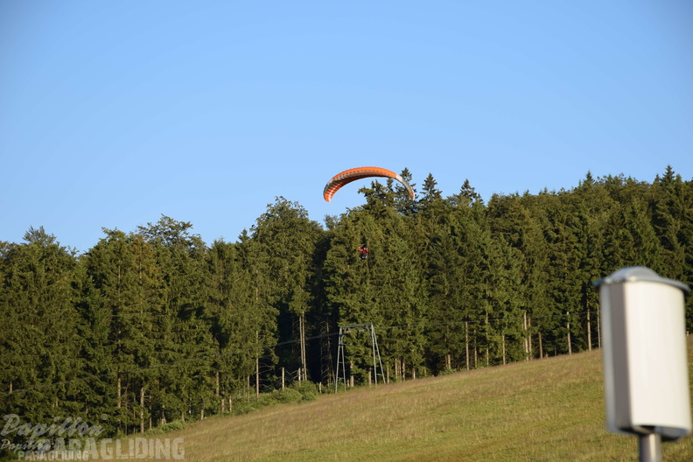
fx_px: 2830
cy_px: 231
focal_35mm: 147
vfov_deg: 9.3
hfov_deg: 14.0
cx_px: 346
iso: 100
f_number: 10
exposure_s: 1/200
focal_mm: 98
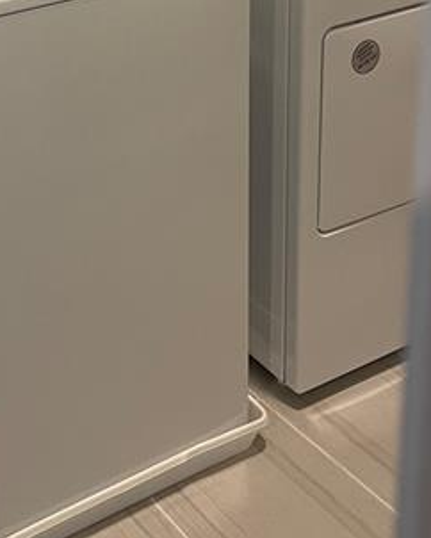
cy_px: 27
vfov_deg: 28.9
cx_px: 64
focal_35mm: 62
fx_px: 988
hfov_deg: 24.1
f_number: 1.6
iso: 160
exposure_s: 1/60
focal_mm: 5.1
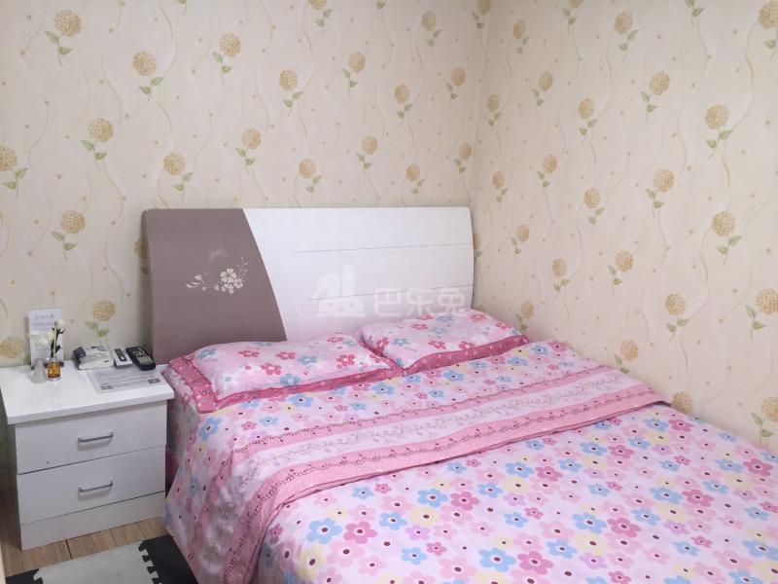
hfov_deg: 61.7
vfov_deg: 48.2
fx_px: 652
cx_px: 389
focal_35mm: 29
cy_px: 292
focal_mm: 4.15
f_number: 2.2
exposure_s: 1/33
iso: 50
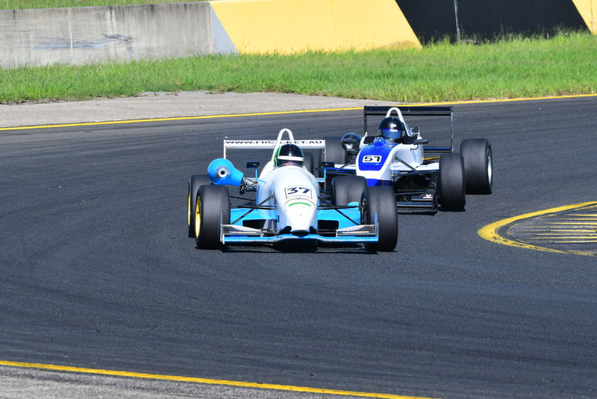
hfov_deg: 5.7
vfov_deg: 3.8
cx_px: 298
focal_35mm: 360
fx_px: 5972
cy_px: 200
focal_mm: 240
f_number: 11
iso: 500
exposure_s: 1/640
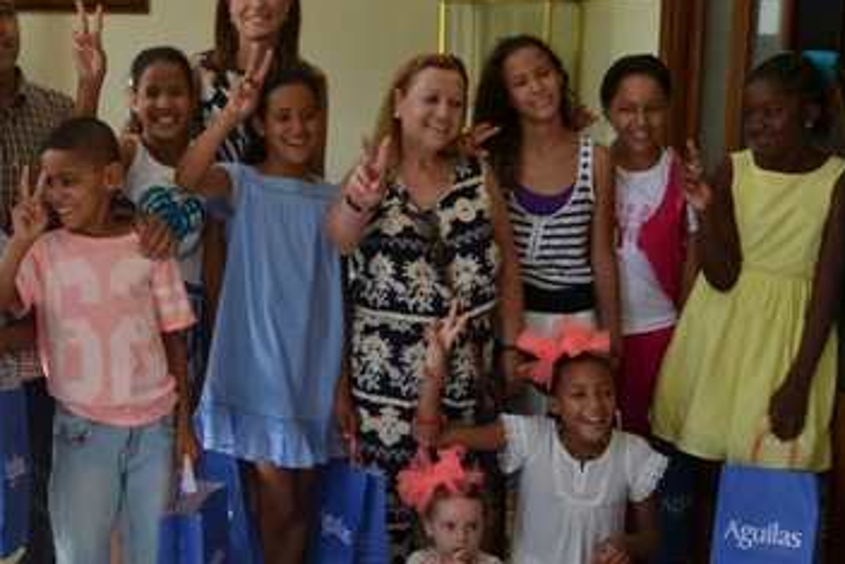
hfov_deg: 32.6
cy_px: 275
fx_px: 1409
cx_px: 187
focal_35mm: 60
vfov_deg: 22.6
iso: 400
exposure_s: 1/80
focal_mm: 22
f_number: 4.5
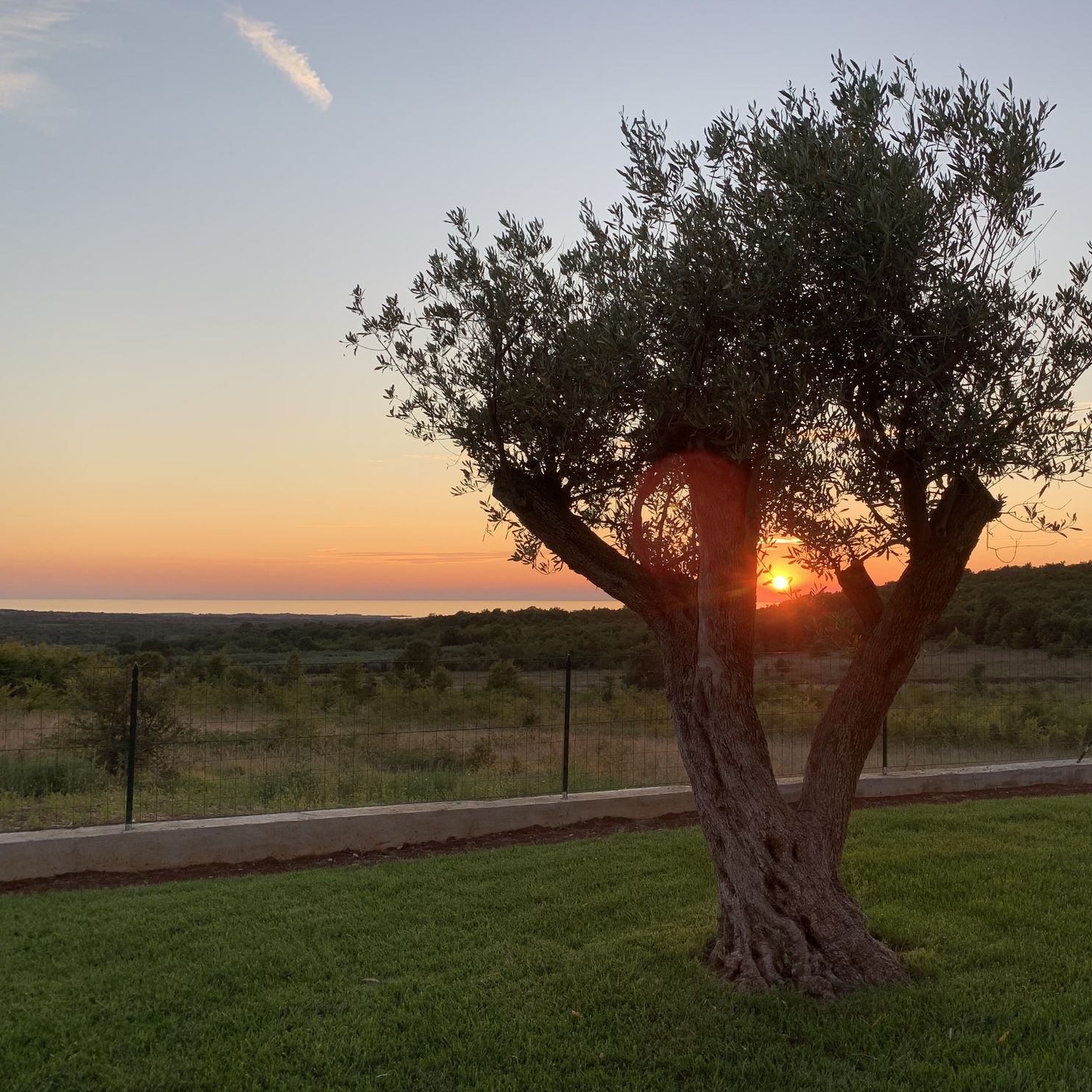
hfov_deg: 51.7
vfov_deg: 52.5
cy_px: 551
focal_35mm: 31
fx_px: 1106
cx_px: 719
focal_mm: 4.25
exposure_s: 1/376
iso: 25
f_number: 1.8
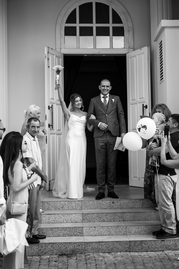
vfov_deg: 39.6
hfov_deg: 27.0
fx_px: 373
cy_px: 134
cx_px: 90
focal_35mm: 50
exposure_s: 1/800
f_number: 2
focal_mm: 50
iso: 160
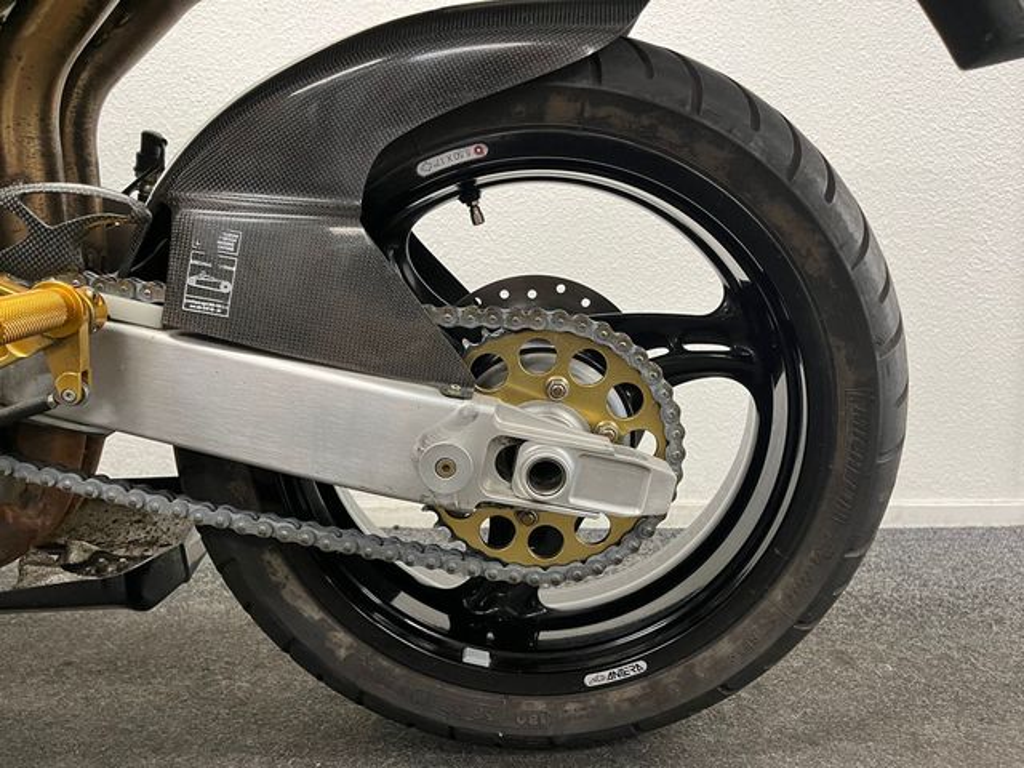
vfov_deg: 53.1
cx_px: 512
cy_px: 384
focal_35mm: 26
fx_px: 769
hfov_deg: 67.3
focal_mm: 5.1
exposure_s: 1/50
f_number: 1.6
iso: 200
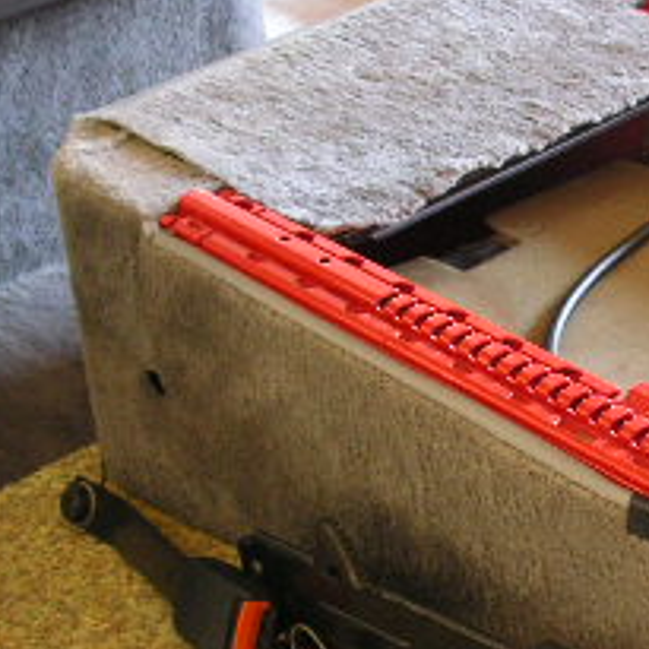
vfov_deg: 16.5
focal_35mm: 105
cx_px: 617
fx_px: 2227
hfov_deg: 16.3
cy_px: 500
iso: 200
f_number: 2.8
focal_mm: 7.8
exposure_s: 1/10
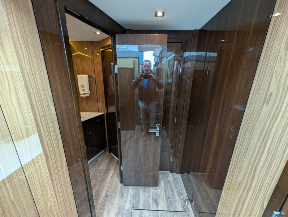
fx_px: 100
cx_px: 144
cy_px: 108
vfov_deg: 94.6
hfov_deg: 110.5
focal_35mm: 12
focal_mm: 2.02
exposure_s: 1/62.6
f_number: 1.7
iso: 123
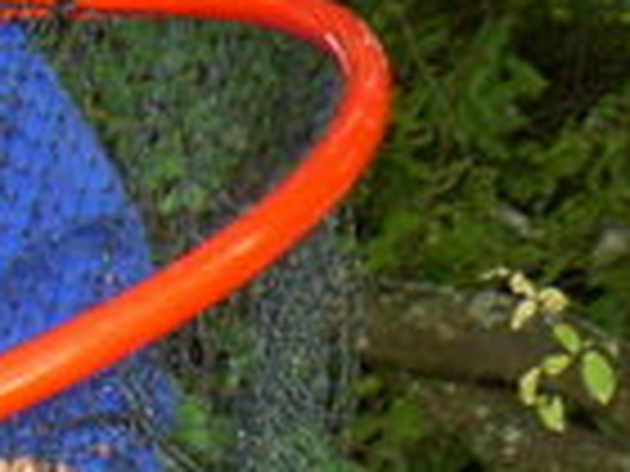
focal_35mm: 275
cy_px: 865
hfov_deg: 7.2
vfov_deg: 5.3
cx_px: 518
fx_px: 5005
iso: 100
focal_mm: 11.3
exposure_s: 1/60
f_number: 3.3
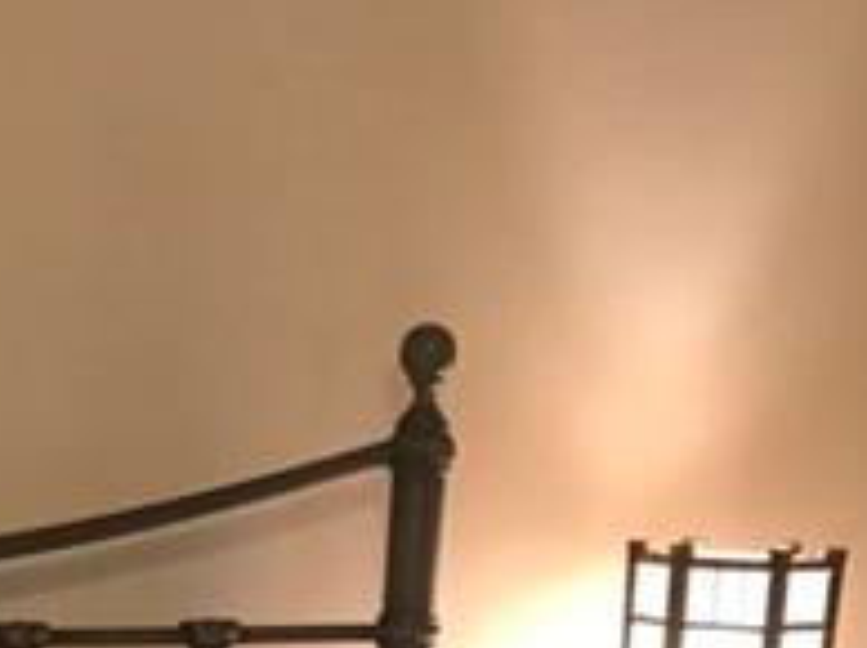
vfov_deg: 9.1
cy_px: 1484
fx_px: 3702
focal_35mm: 148
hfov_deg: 13.0
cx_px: -143
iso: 50
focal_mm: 3.99
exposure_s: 1/15
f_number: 1.8
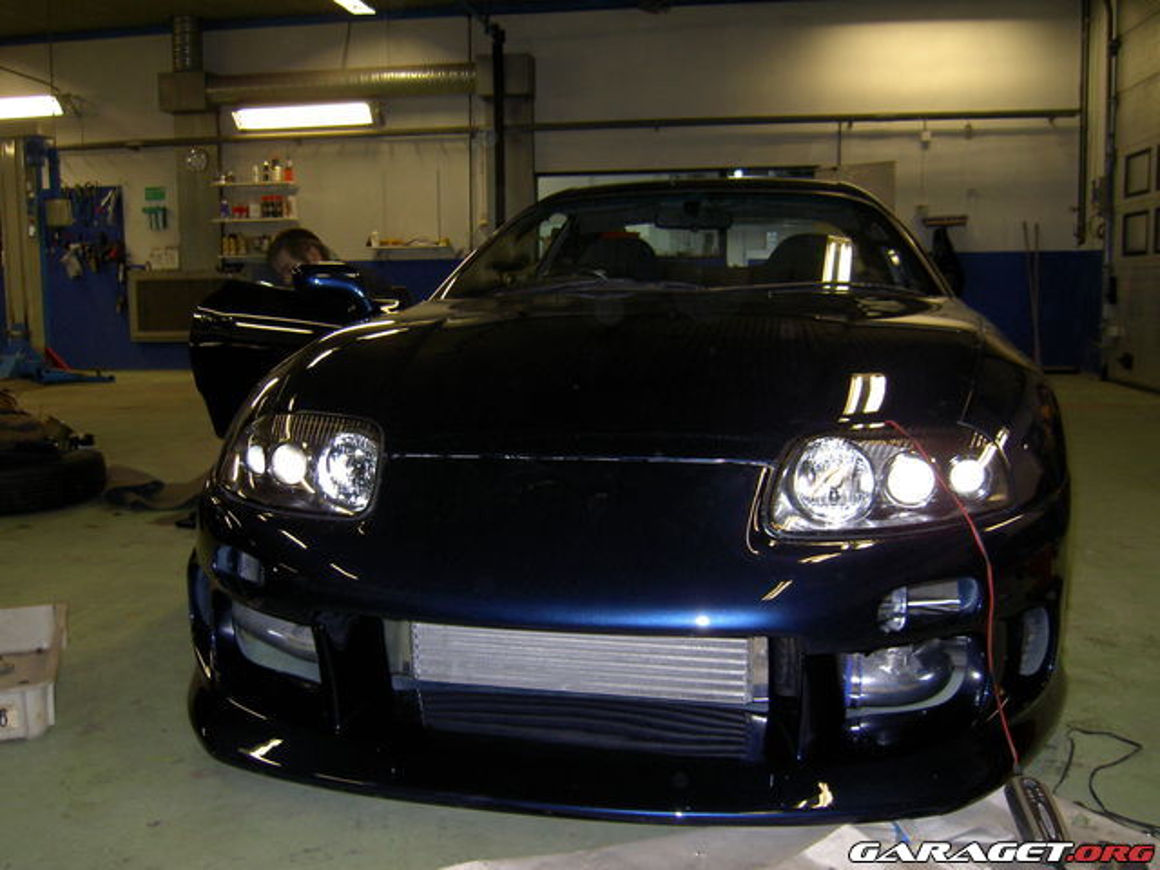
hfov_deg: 54.0
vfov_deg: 41.8
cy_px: 435
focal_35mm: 34
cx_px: 580
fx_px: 1139
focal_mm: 5.6
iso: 100
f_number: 2.8
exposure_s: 1/60
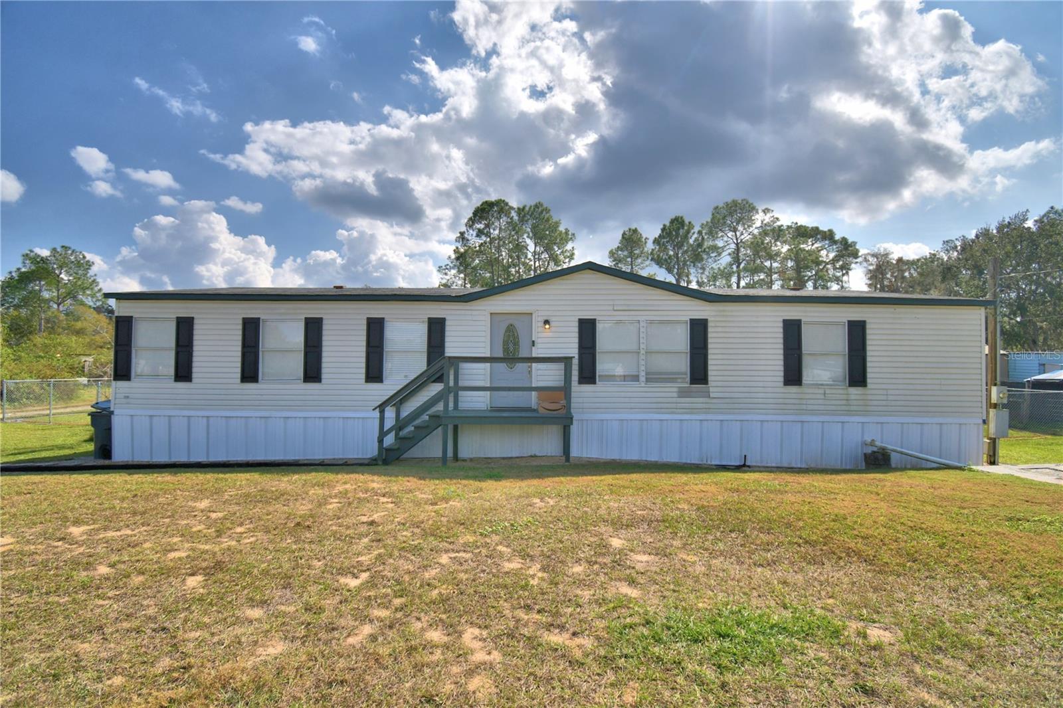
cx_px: 532
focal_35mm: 15
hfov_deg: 100.4
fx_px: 443
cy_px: 354
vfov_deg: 77.3
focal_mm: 10
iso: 100
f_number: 4.5
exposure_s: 1/1600
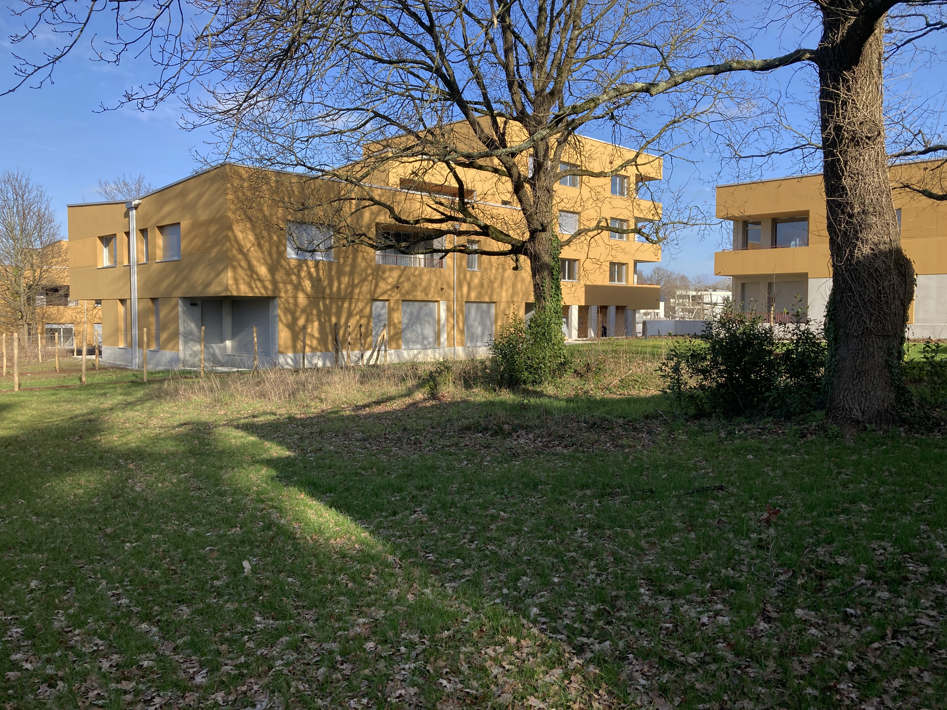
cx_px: 474
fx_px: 766
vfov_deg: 49.7
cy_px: 355
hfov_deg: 63.4
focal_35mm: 28
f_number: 1.8
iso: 20
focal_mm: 3.99
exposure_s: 1/1066
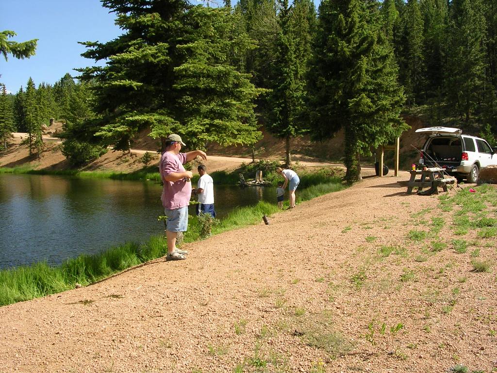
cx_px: 248
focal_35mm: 38
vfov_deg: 37.7
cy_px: 186
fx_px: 546
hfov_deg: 49.0
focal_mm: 5.8
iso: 50
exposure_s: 1/188
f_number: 5.6
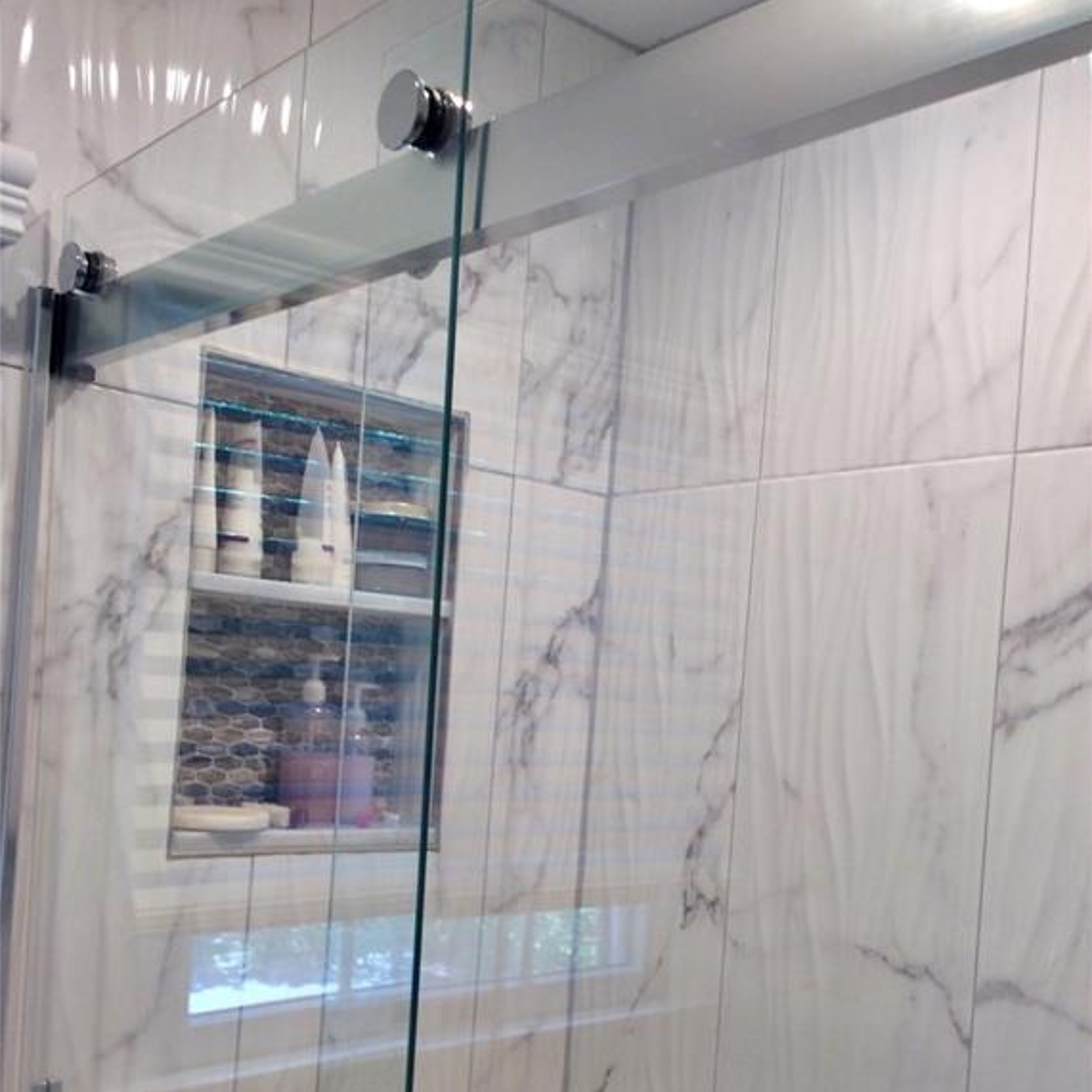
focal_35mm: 38
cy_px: 702
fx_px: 1356
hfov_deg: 43.9
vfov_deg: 43.4
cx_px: 546
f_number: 2.4
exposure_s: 1/30
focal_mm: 3.3
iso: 32
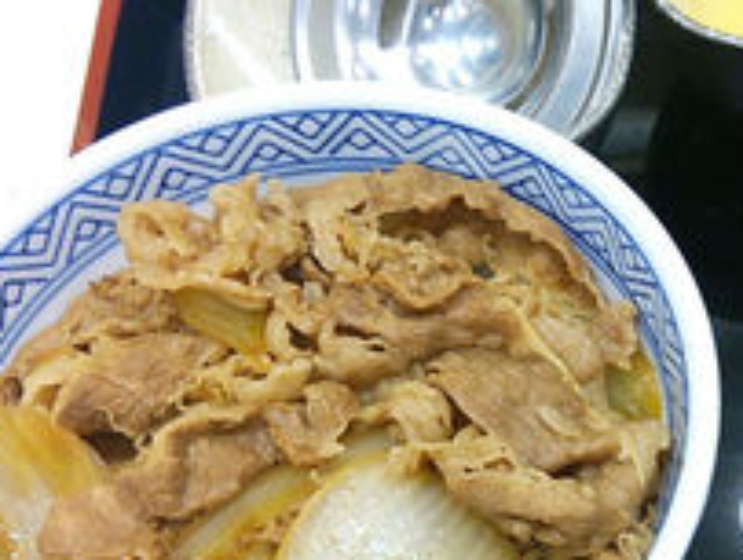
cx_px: 677
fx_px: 1269
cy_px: 340
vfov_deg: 24.8
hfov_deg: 31.1
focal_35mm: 59
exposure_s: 1/40
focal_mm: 4.06
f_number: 1.94
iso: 80
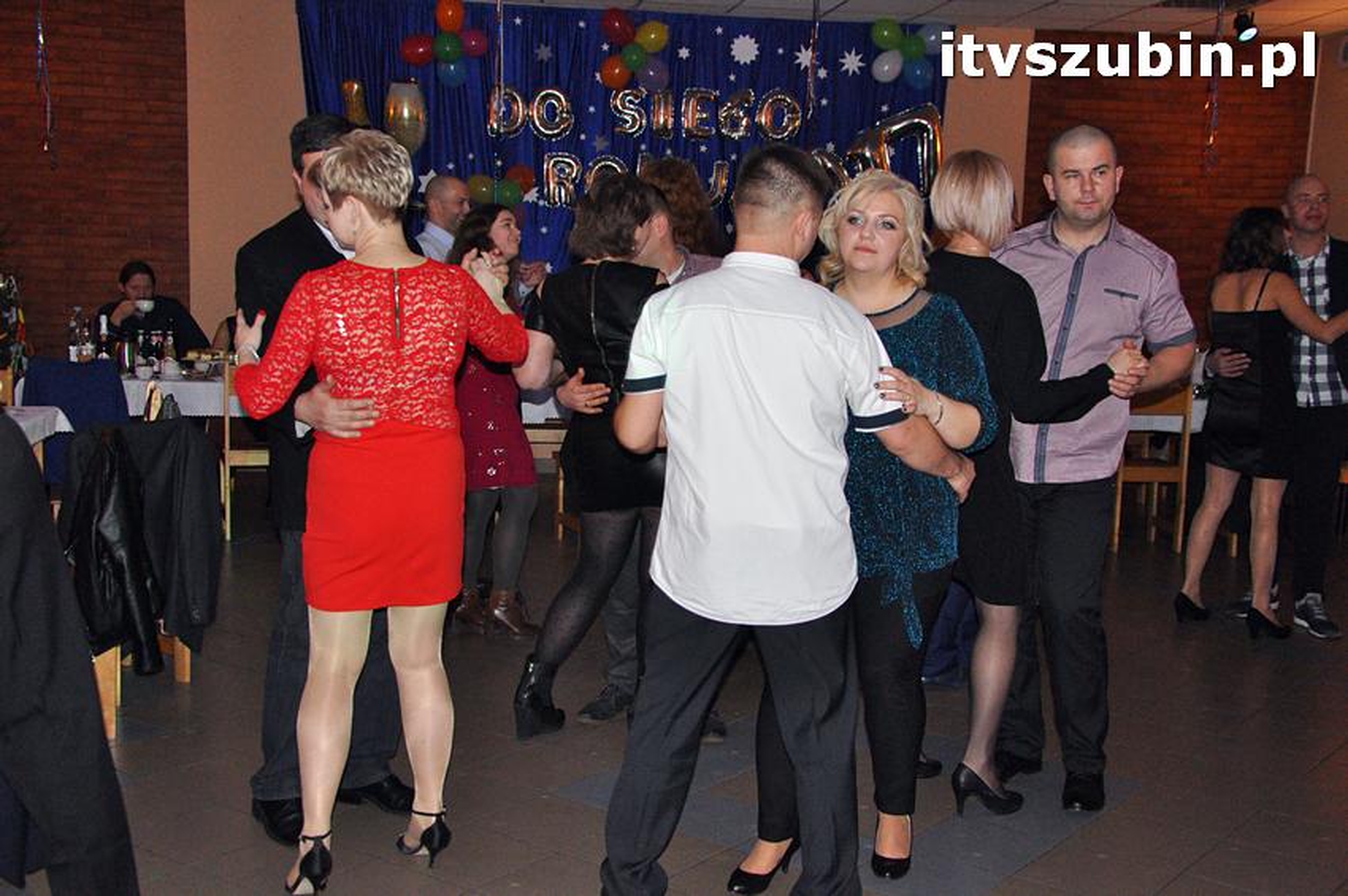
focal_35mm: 42
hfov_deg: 46.4
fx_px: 1571
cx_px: 674
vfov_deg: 31.8
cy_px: 448
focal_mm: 28
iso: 2000
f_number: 5
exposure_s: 1/60
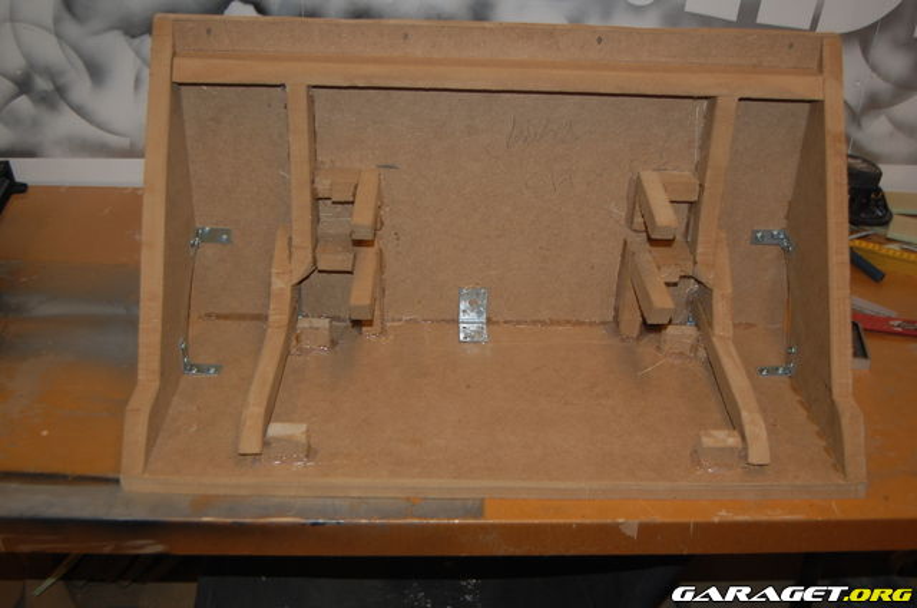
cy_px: 304
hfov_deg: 49.6
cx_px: 458
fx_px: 991
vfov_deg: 34.1
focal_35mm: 39
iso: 400
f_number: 4
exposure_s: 1/60
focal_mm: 26
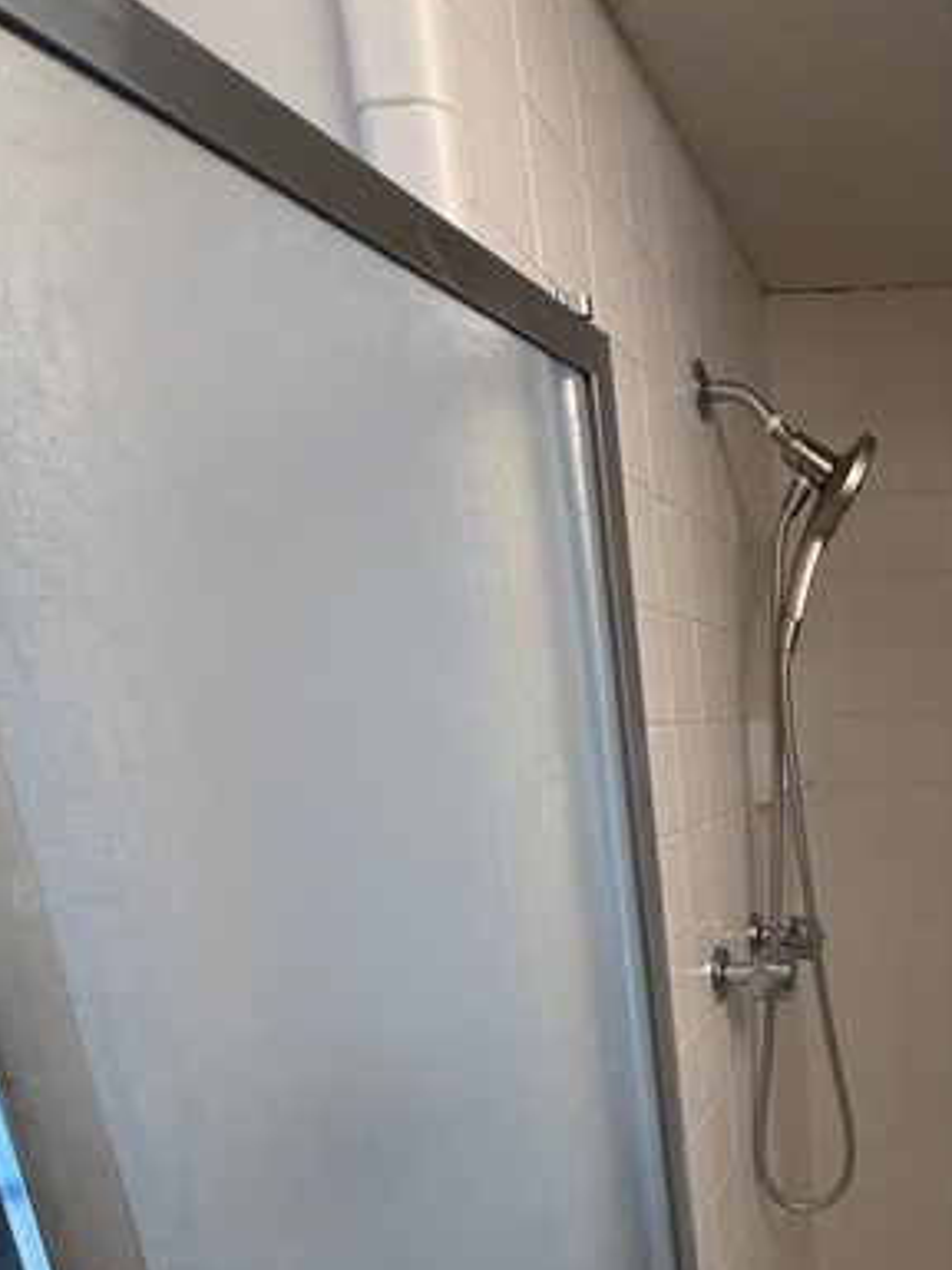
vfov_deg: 58.5
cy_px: 1019
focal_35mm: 28
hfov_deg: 43.2
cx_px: 939
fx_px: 1027
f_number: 2.2
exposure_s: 1/120
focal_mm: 2.22
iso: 200
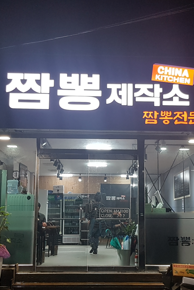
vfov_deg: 51.9
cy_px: 146
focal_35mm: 37
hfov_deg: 35.9
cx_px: 108
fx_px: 299
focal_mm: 4.2
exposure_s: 1/60
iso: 125
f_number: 1.7
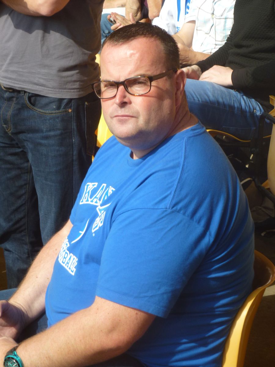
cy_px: 184
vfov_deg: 20.4
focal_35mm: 96
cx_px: 138
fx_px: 1017
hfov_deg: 15.4
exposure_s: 1/250
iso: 100
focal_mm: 17.3
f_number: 5
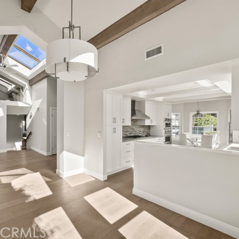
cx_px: 92
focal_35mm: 18
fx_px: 141
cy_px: 120
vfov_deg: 80.7
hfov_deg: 79.4
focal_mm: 14
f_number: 14
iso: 640
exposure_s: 1/50
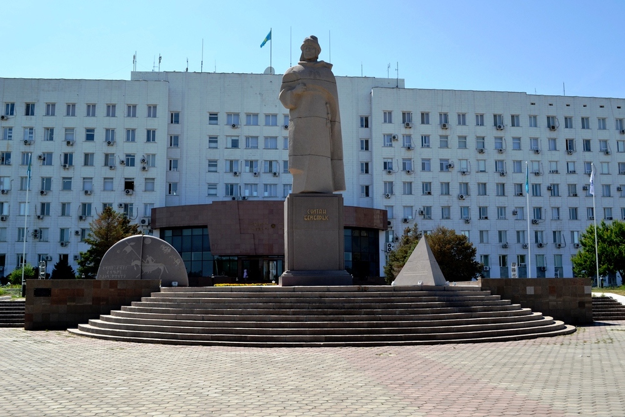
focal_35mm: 36
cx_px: 312
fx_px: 625
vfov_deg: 36.9
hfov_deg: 53.1
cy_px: 208
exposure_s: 1/250
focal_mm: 24
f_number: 8
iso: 100
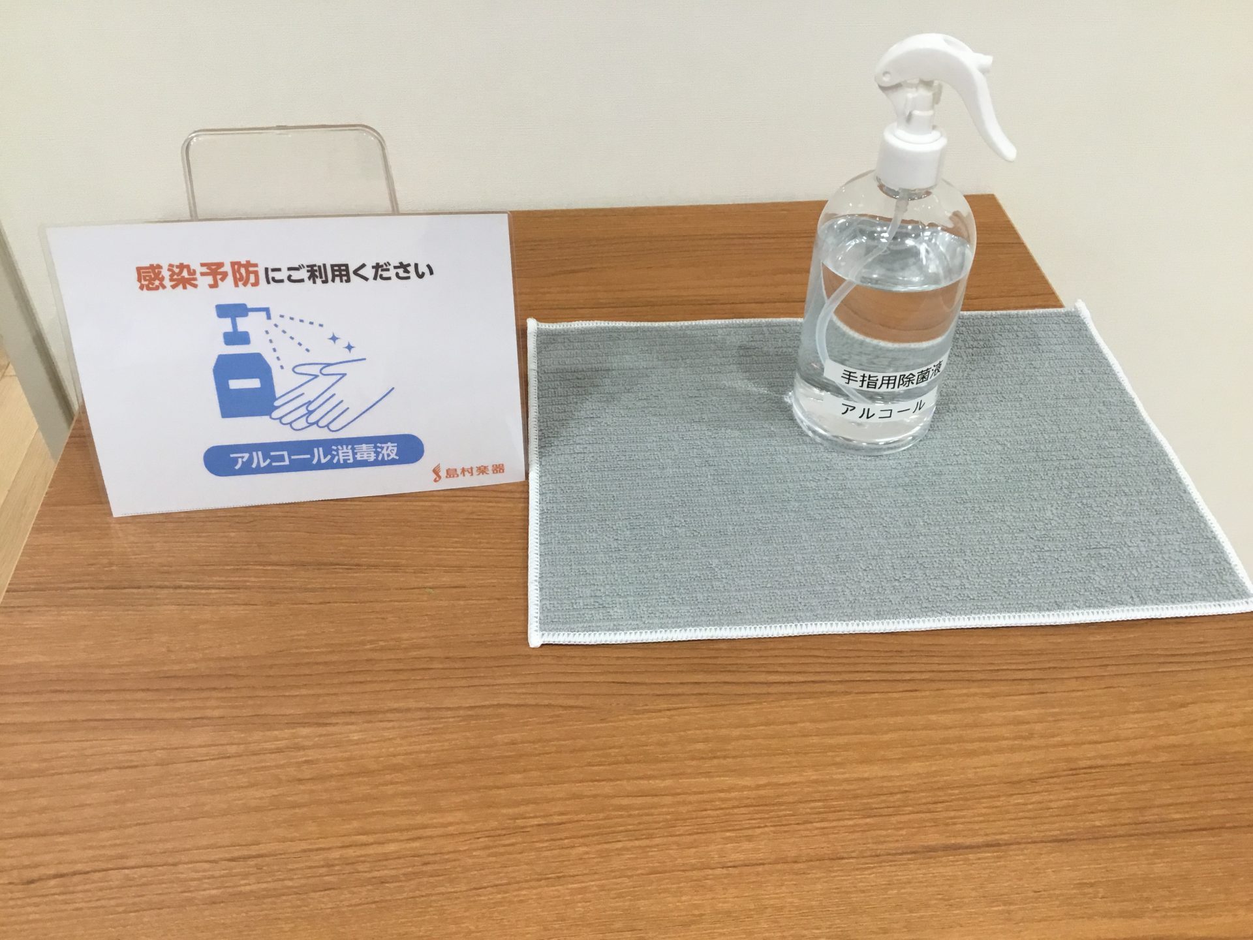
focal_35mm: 31
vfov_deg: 45.4
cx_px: 626
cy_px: 470
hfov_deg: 58.4
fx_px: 1122
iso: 32
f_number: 2.4
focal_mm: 3.3
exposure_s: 1/30
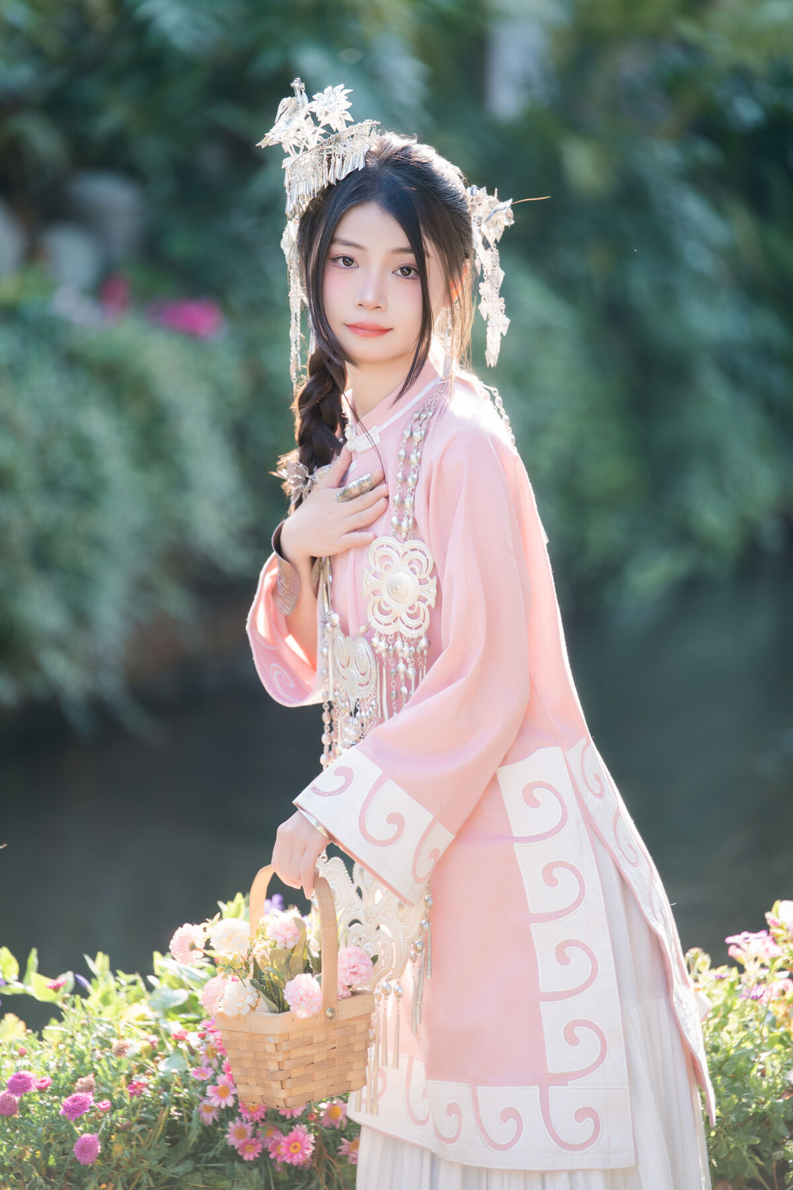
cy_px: 595
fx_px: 4460
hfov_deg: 10.2
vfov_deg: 15.2
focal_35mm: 135
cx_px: 396
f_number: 2.8
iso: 100
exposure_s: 1/125
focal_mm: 135
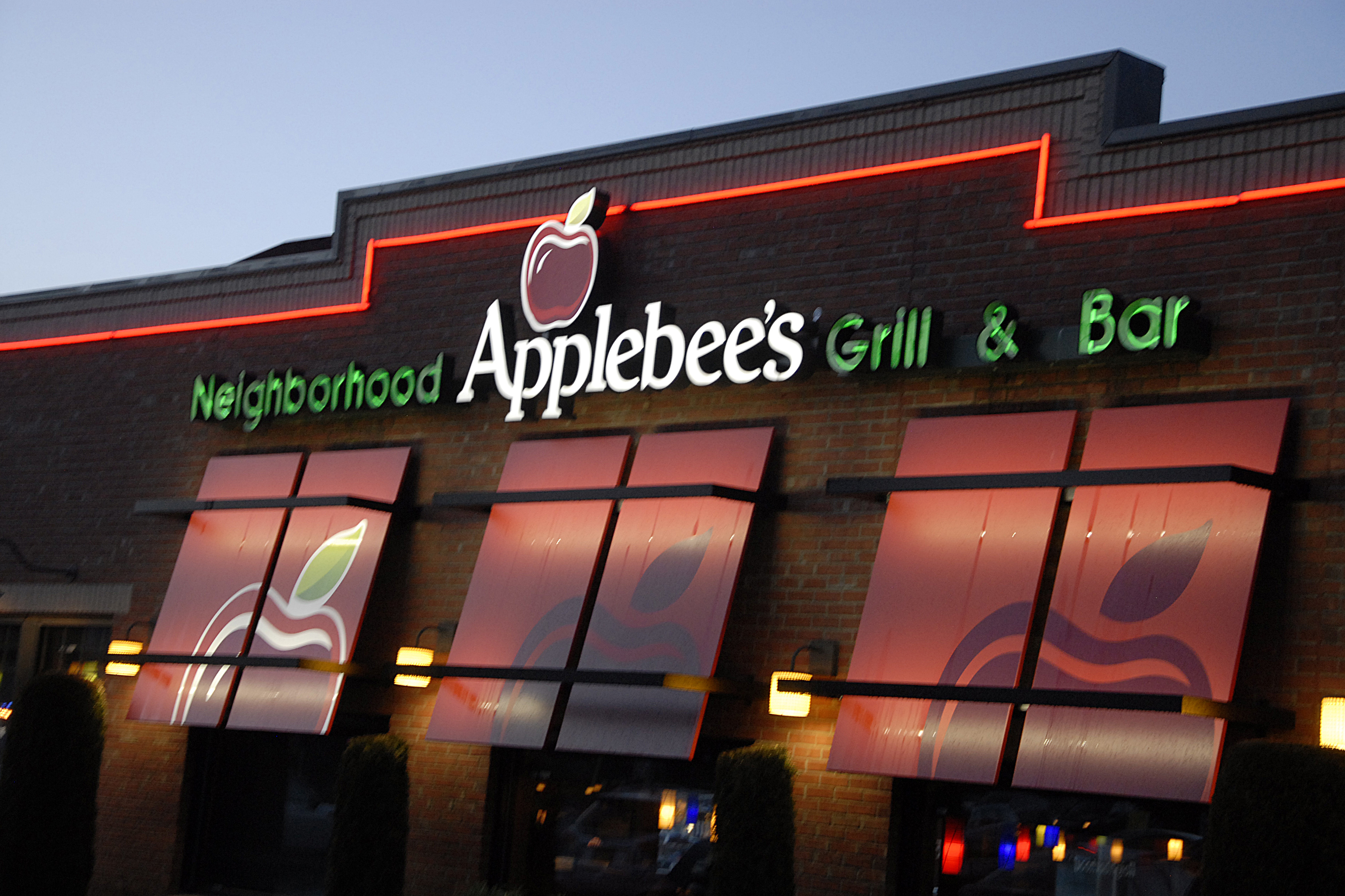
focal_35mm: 73
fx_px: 2727
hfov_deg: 27.7
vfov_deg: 18.7
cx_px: 677
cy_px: 454
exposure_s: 1/40
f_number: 4.8
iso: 500
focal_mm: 48
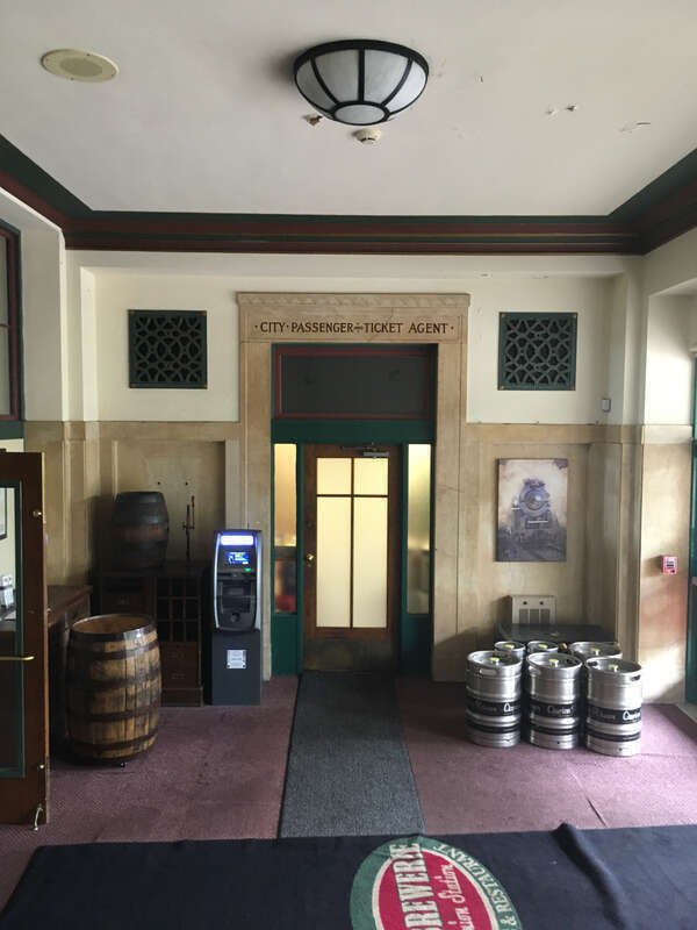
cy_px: 465
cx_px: 348
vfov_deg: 61.7
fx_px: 779
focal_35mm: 29
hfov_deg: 48.2
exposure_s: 1/30
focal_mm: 4.15
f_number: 2.2
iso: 160
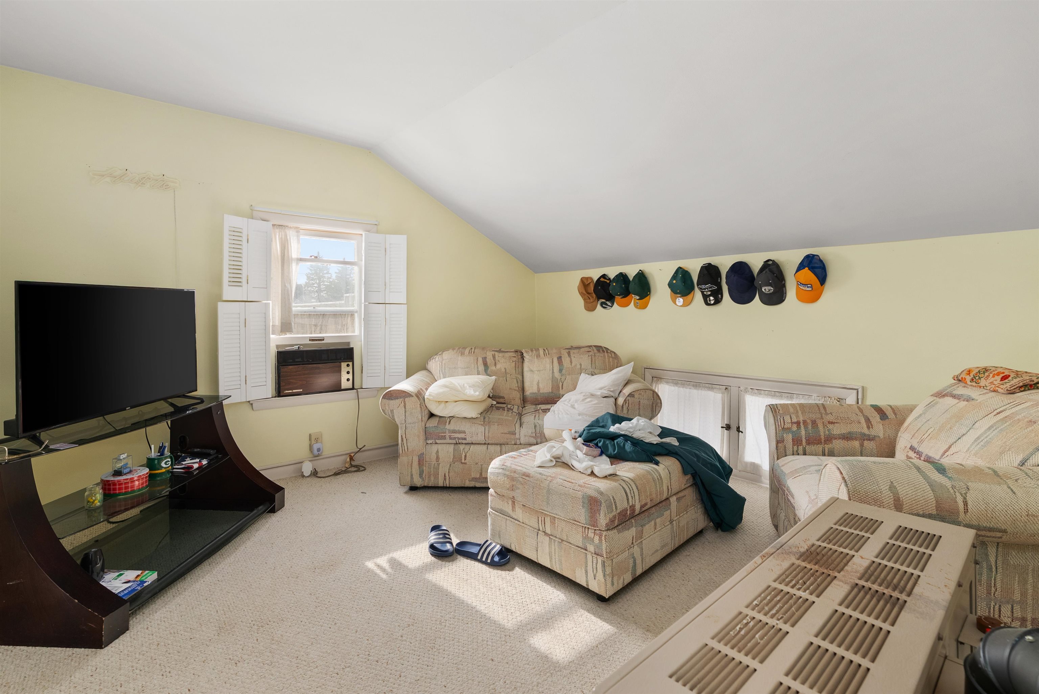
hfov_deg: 96.7
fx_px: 462
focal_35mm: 16
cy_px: 347
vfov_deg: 73.8
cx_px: 520
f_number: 7.1
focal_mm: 16
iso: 500
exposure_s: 1/2.5
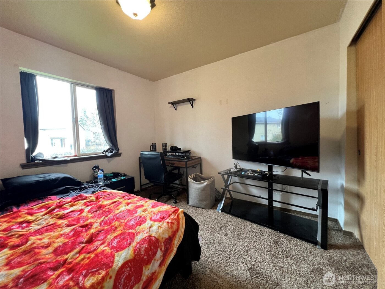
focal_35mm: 13
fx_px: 145
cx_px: 192
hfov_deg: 106.2
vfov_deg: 89.9
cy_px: 144
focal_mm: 1.57
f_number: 1.8
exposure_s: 1/60
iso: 160
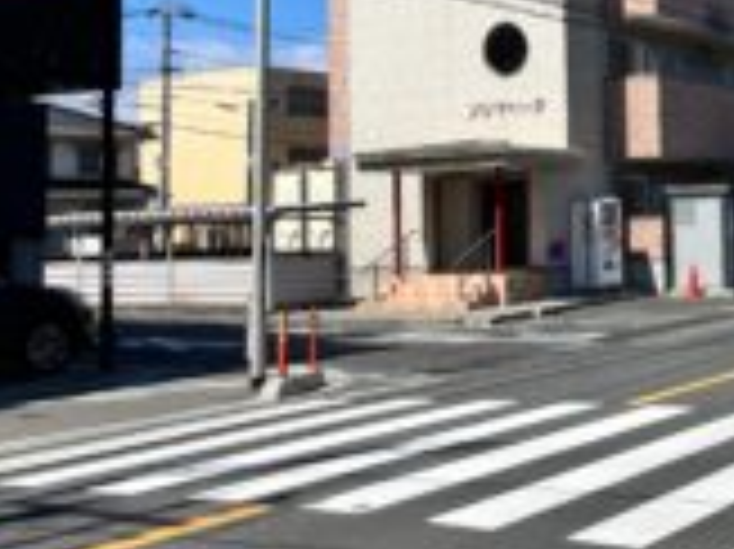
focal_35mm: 58
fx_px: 1229
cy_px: 124
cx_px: 739
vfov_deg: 24.9
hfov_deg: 30.8
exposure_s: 1/4484
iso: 50
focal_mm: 5.1
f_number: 1.6
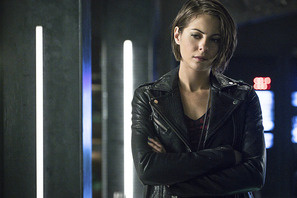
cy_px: 99
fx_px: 1650
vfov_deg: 6.9
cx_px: 148
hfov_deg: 10.3
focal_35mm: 200
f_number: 5
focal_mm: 200
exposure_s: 1/100
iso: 16000
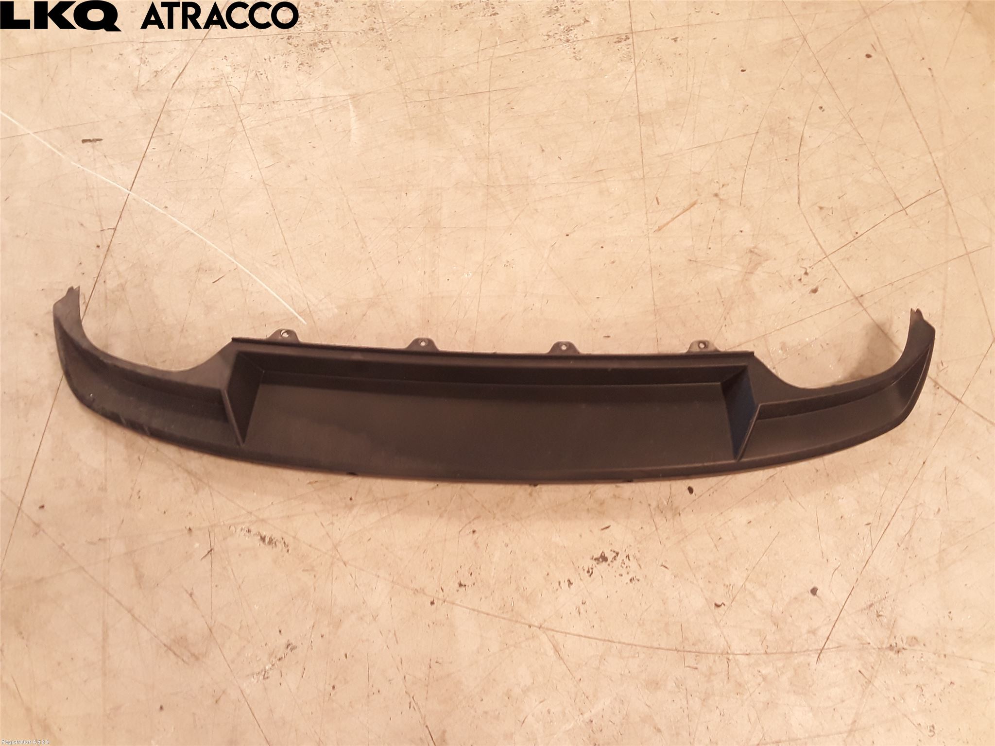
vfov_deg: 49.7
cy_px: 373
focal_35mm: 28
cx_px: 498
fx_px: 805
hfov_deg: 63.4
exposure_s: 1/20
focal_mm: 2.91
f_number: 1.9
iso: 100
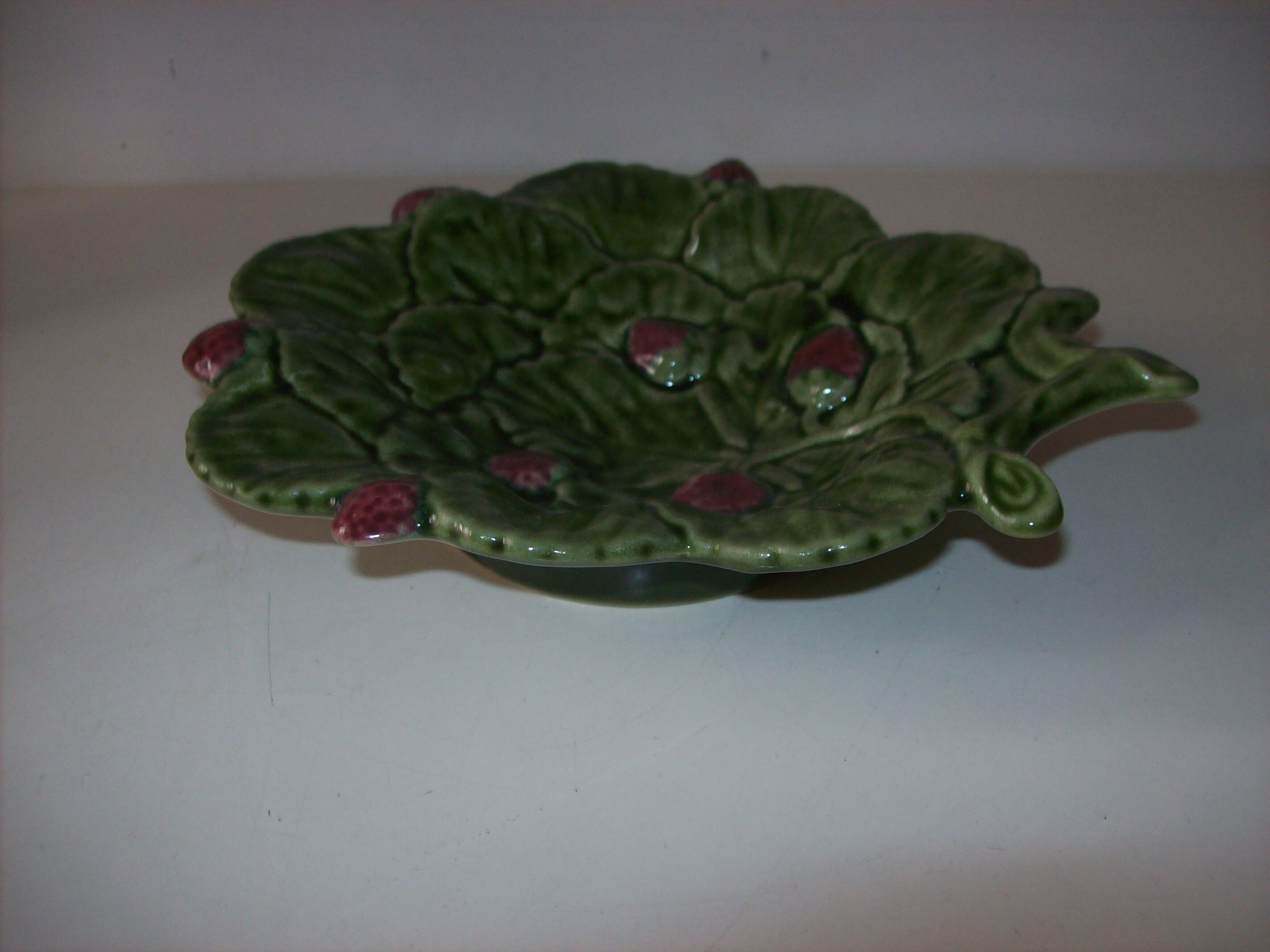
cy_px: 476
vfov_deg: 39.6
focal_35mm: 36
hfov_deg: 51.4
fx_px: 1320
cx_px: 635
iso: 80
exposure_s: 1/64
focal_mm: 6
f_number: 2.7
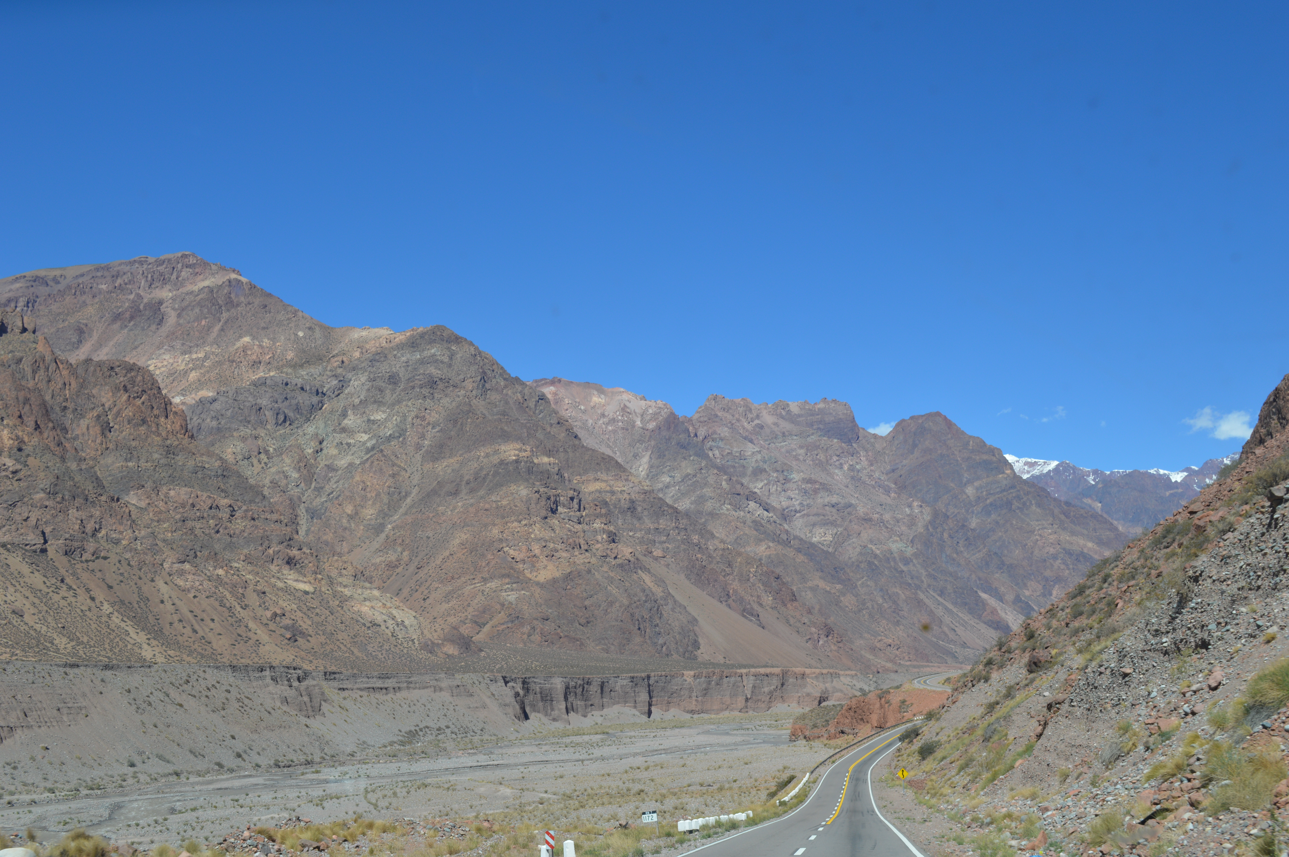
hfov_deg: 49.6
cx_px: 644
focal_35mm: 39
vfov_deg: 34.1
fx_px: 1395
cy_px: 428
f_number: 8
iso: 100
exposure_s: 1/250
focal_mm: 26
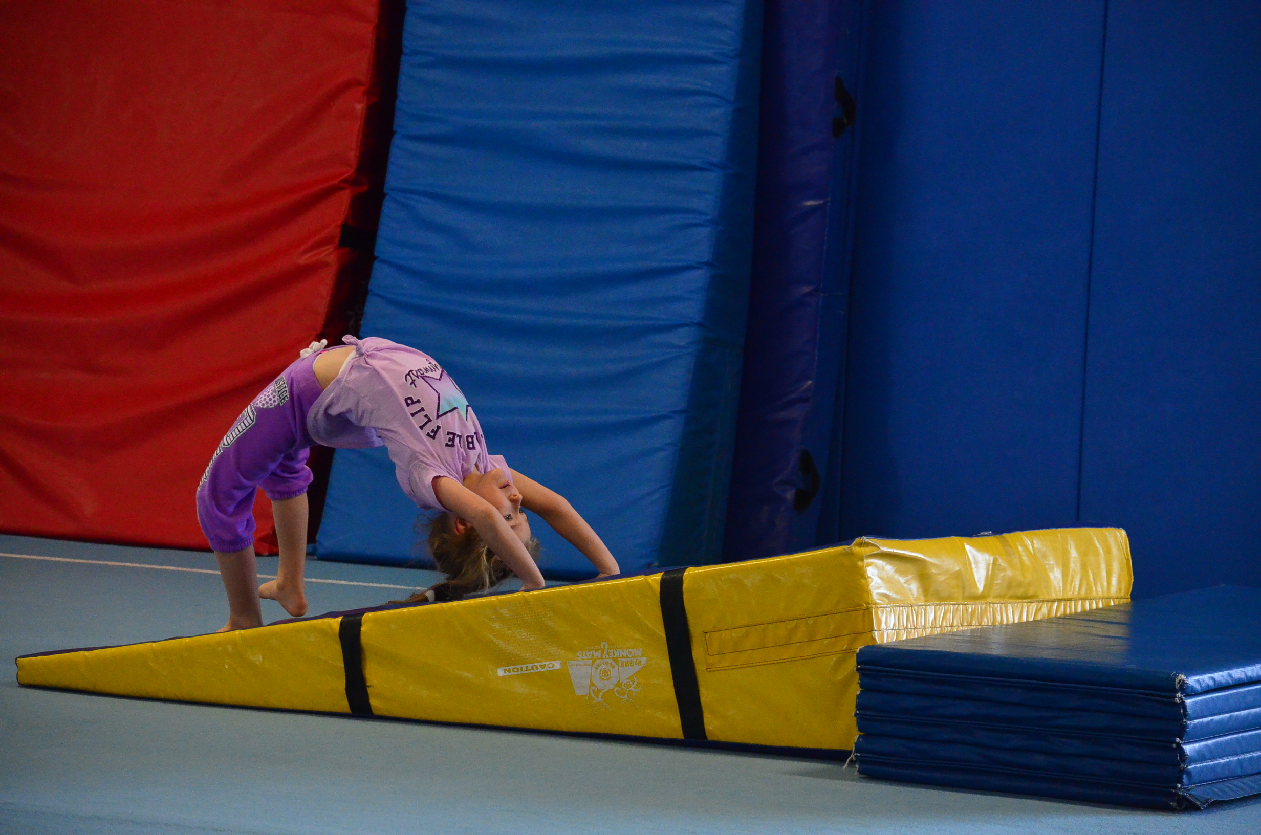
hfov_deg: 11.0
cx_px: 630
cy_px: 418
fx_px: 6554
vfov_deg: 7.3
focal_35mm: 188
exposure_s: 1/250
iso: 4000
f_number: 5
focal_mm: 125
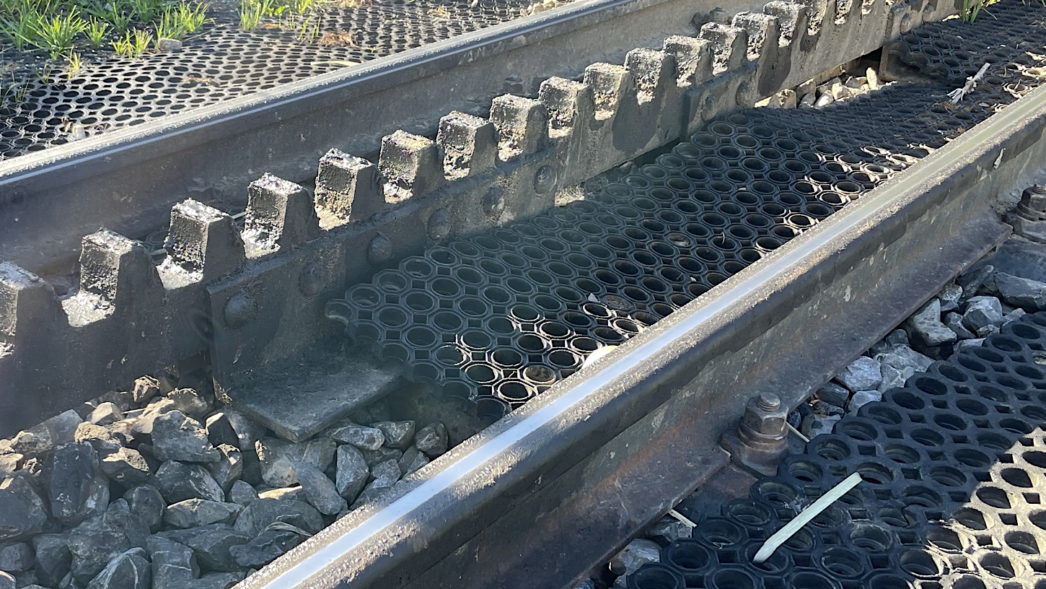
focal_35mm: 40
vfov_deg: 29.7
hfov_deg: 50.0
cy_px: 305
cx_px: 395
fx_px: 1110
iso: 32
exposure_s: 1/186
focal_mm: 4.2
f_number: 1.6
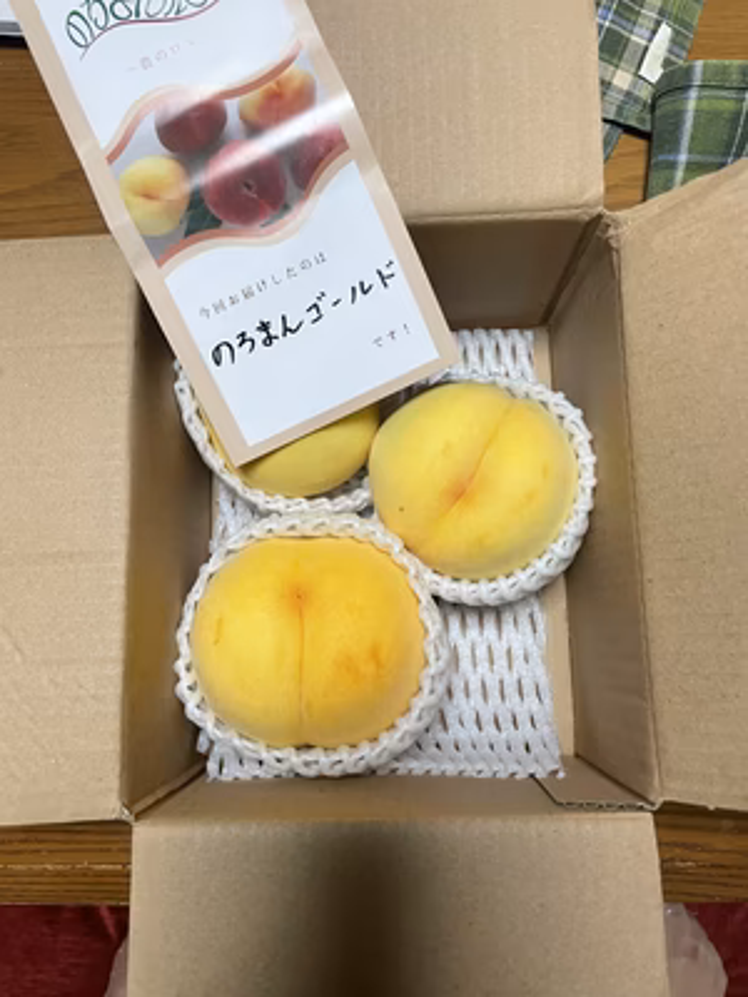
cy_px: 498
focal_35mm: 26
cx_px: 374
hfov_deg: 53.1
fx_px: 749
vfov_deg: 67.3
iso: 80
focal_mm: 4.2
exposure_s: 1/50
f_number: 1.6
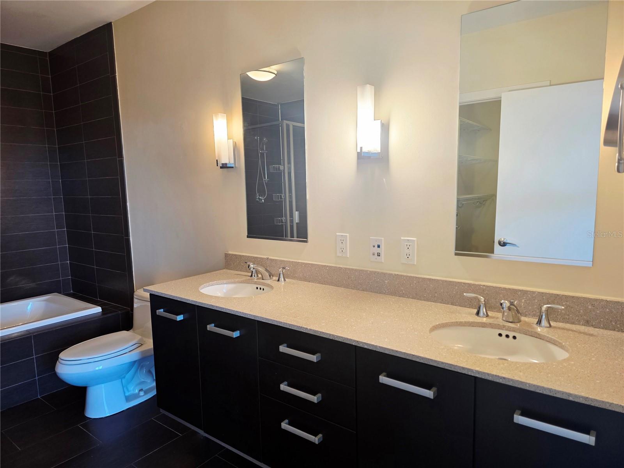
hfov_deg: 73.9
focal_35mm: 23
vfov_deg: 58.9
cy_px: 234
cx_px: 312
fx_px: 415
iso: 100
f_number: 1.7
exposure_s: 1/120
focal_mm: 6.3
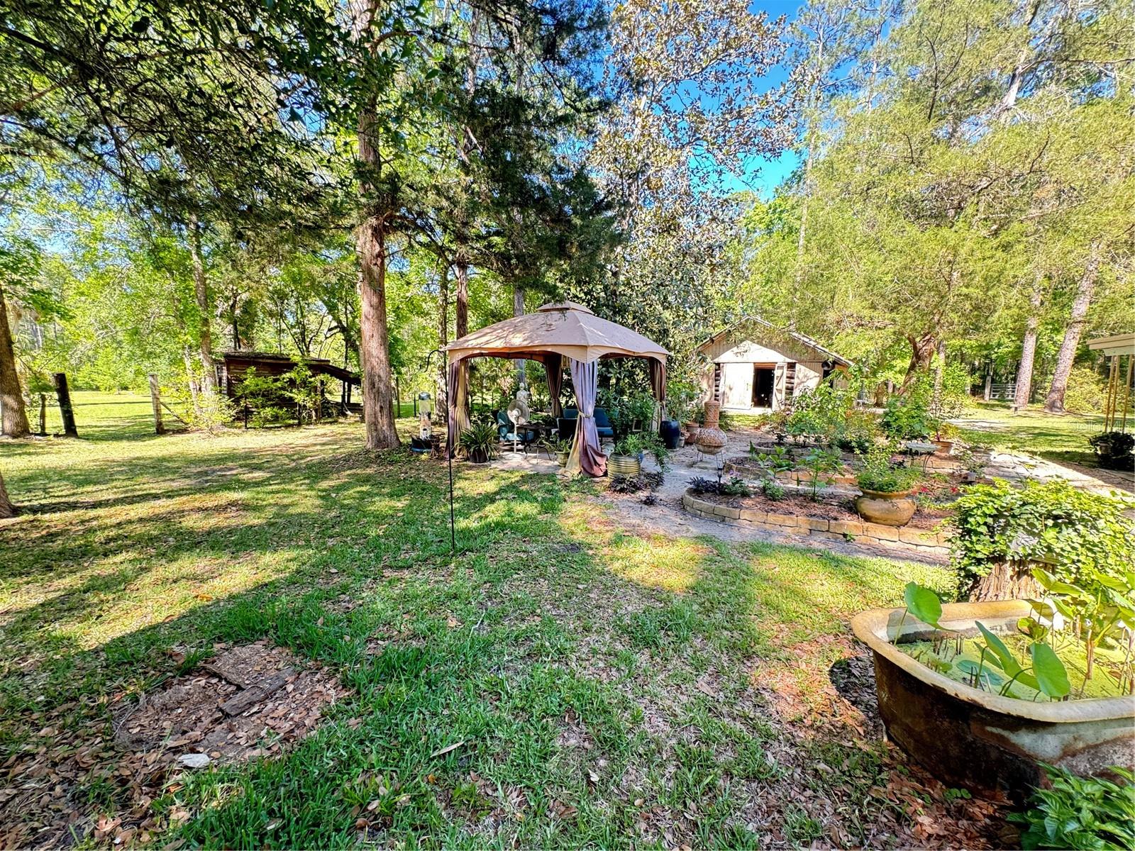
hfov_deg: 102.1
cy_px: 426
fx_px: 459
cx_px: 568
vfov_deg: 85.7
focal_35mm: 14
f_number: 2.2
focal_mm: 2.22
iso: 160
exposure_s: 1/99
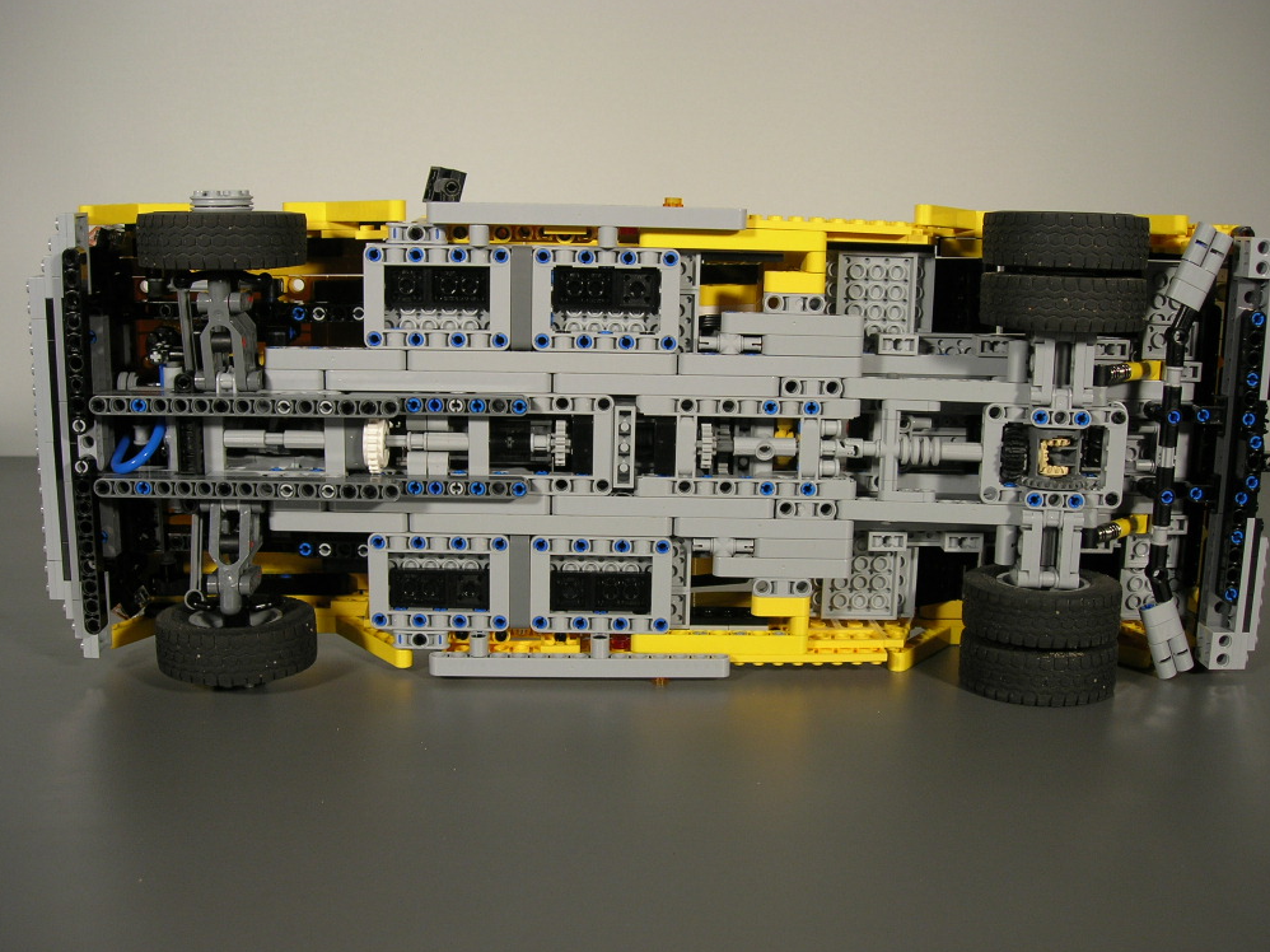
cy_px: 476
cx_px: 643
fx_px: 1430
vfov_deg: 36.8
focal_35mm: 39
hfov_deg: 47.9
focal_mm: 7.8
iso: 64
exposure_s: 1/73.7
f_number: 2.8
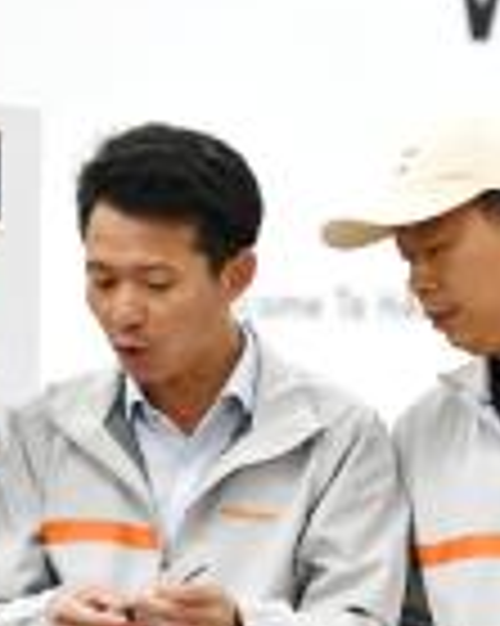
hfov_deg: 8.2
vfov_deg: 10.2
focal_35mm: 189
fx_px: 3500
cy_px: 430
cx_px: 329
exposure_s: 1/125
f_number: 3.2
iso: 400
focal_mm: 70
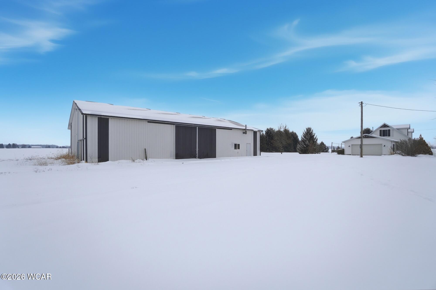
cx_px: 218
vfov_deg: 77.2
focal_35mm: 15
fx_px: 182
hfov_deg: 100.4
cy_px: 145
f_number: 4
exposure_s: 1/4000
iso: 100
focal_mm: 10
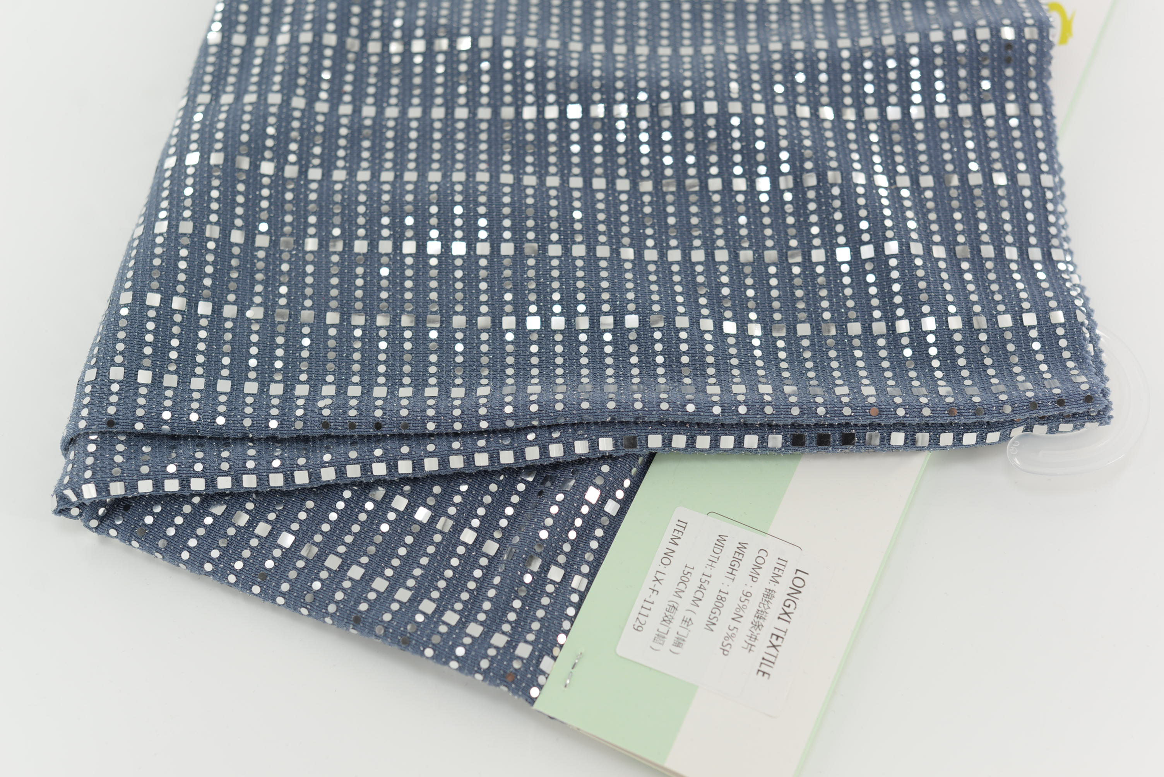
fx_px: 1617
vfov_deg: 27.0
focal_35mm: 50
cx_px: 582
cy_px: 388
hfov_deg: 39.6
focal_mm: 50
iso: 100
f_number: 4
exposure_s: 1/125
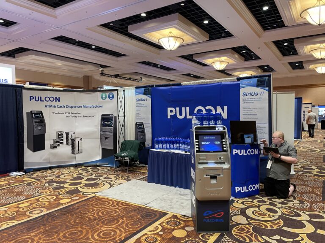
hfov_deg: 67.3
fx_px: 244
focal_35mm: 26
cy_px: 122
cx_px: 162
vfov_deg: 53.1
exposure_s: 1/60
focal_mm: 4.2
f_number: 1.6
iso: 200
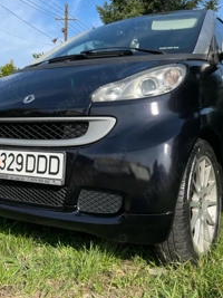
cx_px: 114
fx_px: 335
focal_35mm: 39
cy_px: 99
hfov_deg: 36.8
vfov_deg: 47.1
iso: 32
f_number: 1.6
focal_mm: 4.2
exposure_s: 1/2174
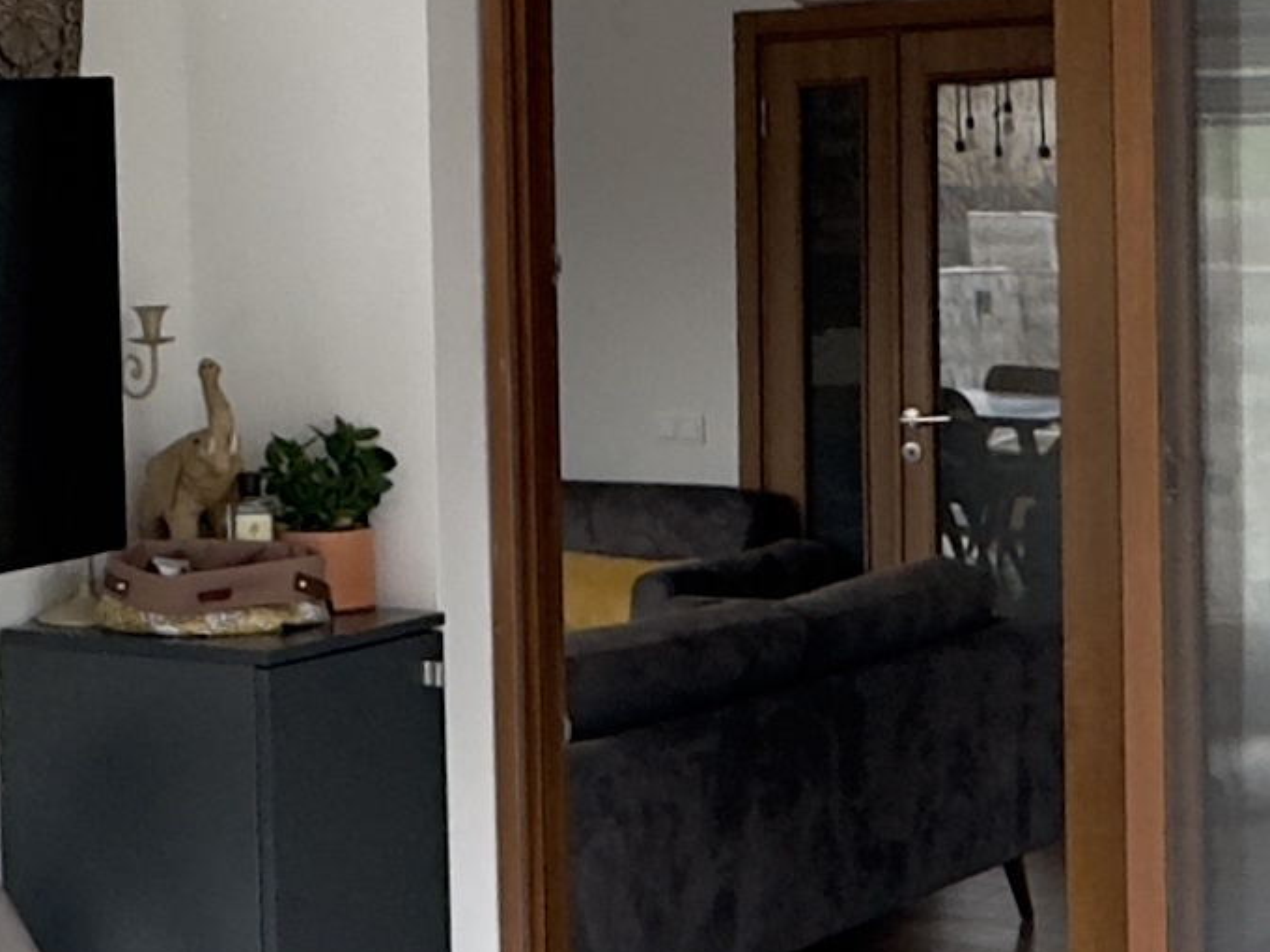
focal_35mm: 83
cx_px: -13
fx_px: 3045
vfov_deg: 17.7
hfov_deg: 22.6
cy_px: 336
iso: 100
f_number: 2.2
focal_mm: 2.22
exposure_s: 1/99
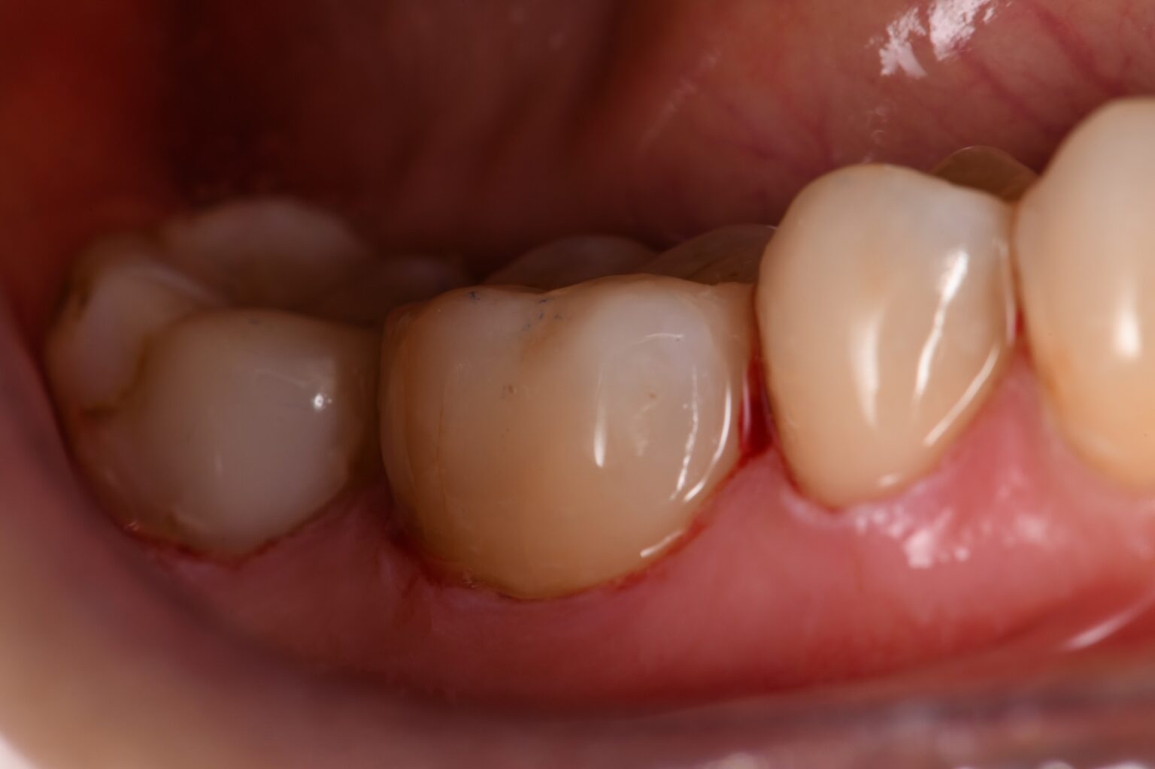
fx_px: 4041
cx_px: 578
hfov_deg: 16.3
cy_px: 384
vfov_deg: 10.9
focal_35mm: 126
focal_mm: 105
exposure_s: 1/160
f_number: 32
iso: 200
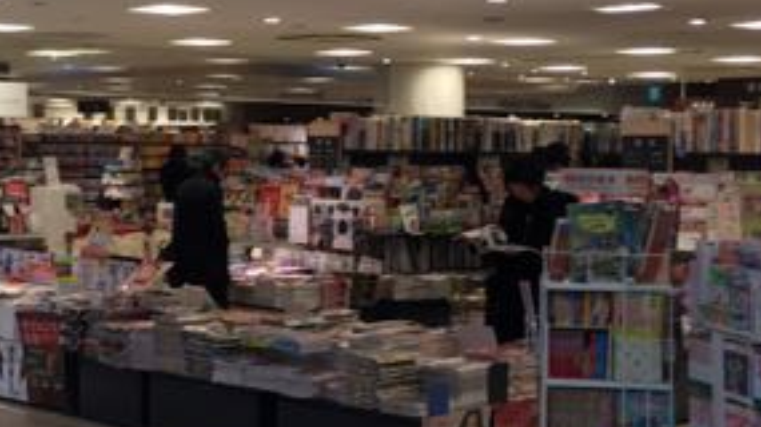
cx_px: 163
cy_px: 160
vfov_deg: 16.9
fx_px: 1432
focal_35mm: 71
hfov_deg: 29.2
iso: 32
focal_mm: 4.15
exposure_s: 1/40
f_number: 2.2
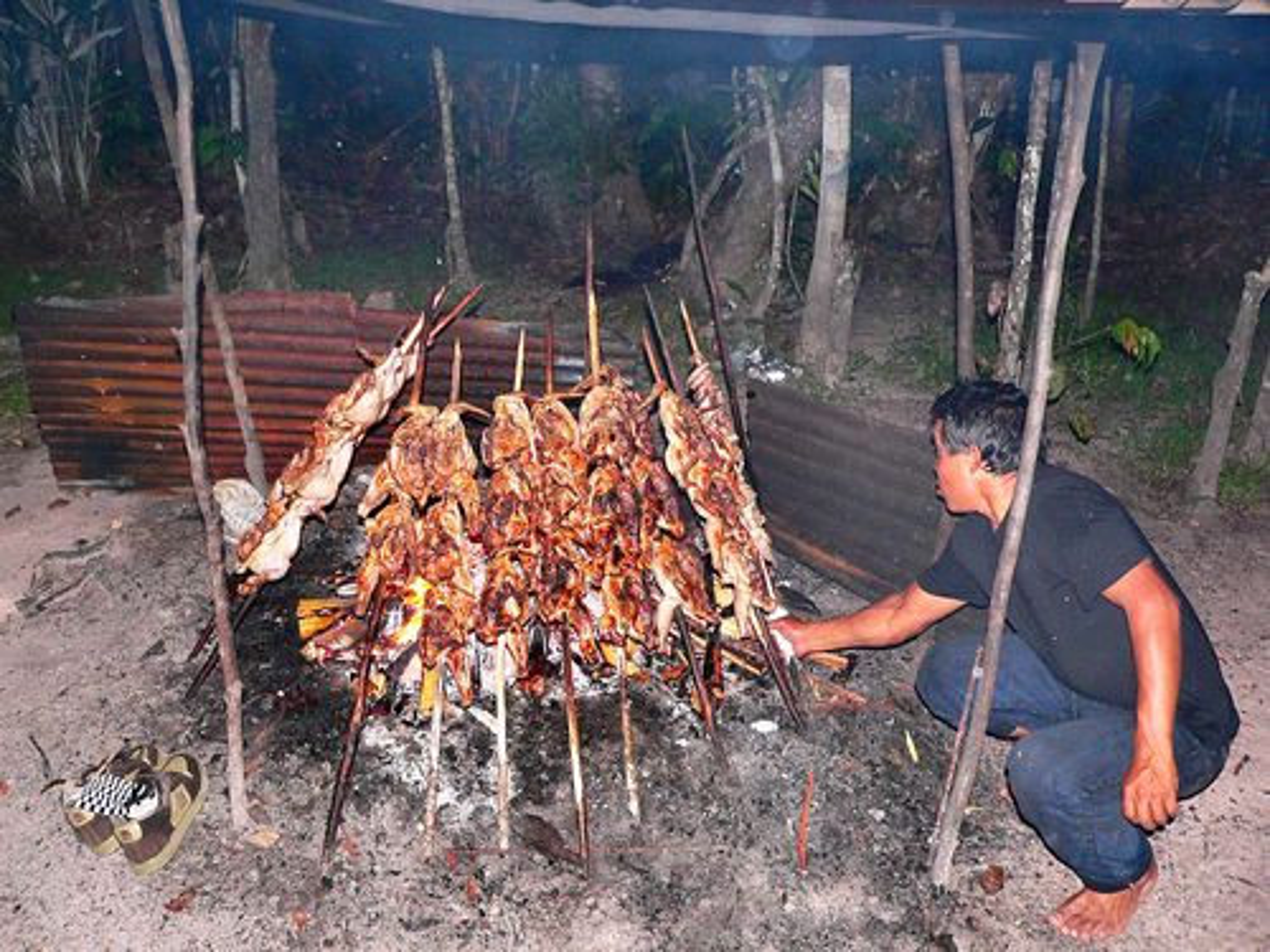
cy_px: 476
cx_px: 635
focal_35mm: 36
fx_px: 1321
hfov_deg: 51.4
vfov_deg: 39.7
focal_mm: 6
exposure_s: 1/60
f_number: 2.8
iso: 400
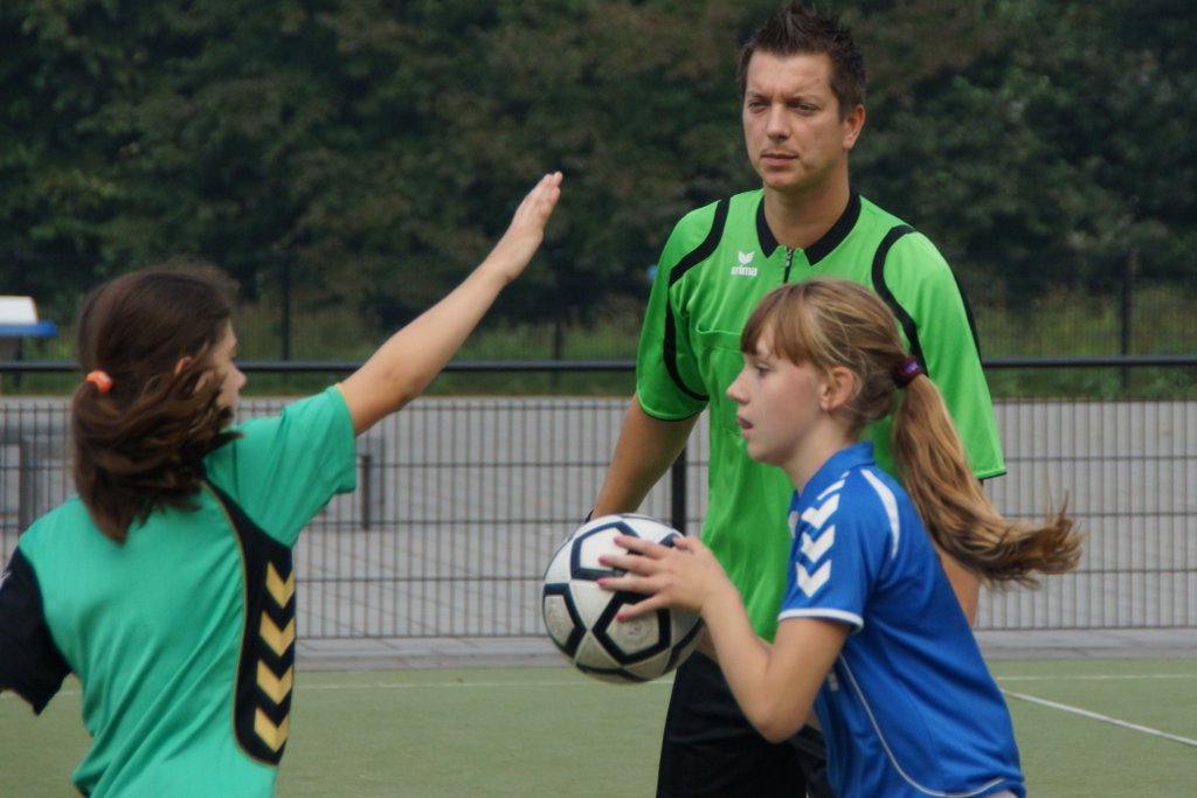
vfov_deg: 6.5
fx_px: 6983
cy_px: 399
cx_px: 598
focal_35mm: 210
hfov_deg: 9.8
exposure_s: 1/1000
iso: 400
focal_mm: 140
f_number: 6.3
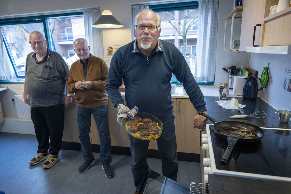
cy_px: 97
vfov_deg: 53.2
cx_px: 146
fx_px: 194
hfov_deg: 73.7
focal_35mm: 24
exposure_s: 1/100
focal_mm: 24
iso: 800
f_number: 2.8
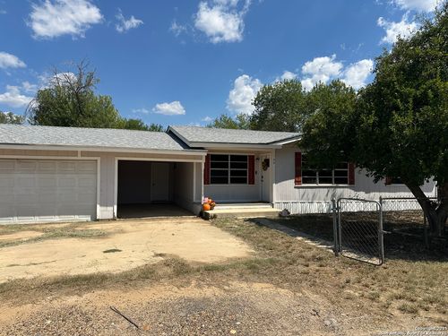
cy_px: 168
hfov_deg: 71.6
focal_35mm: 24
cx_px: 224
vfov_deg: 56.8
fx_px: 311
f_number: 1.78
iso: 80
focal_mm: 6.86
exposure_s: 1/5848
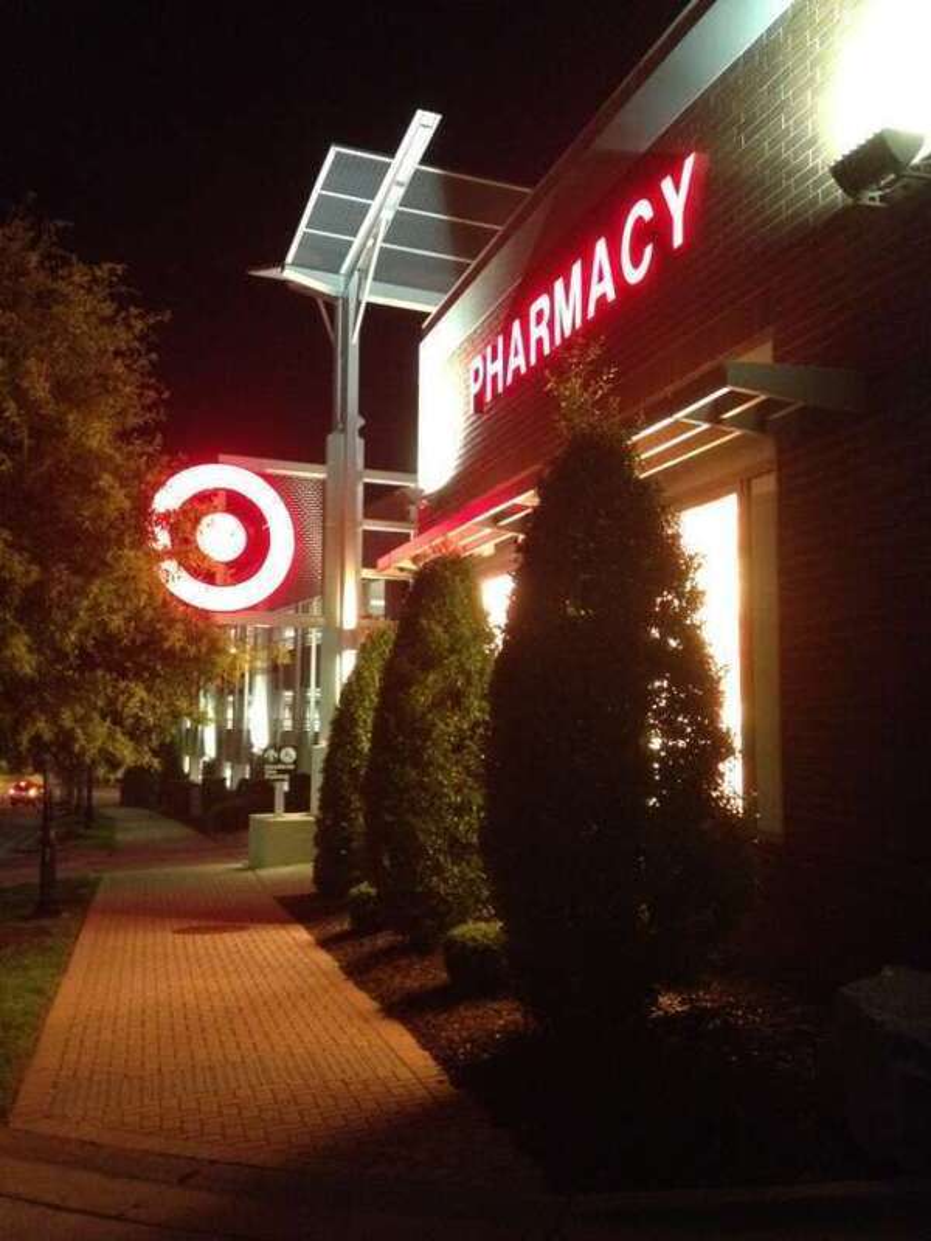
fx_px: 1255
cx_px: 466
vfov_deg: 52.6
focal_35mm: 35
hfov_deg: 40.7
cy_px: 620
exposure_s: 1/15
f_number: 2.4
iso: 800
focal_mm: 4.28
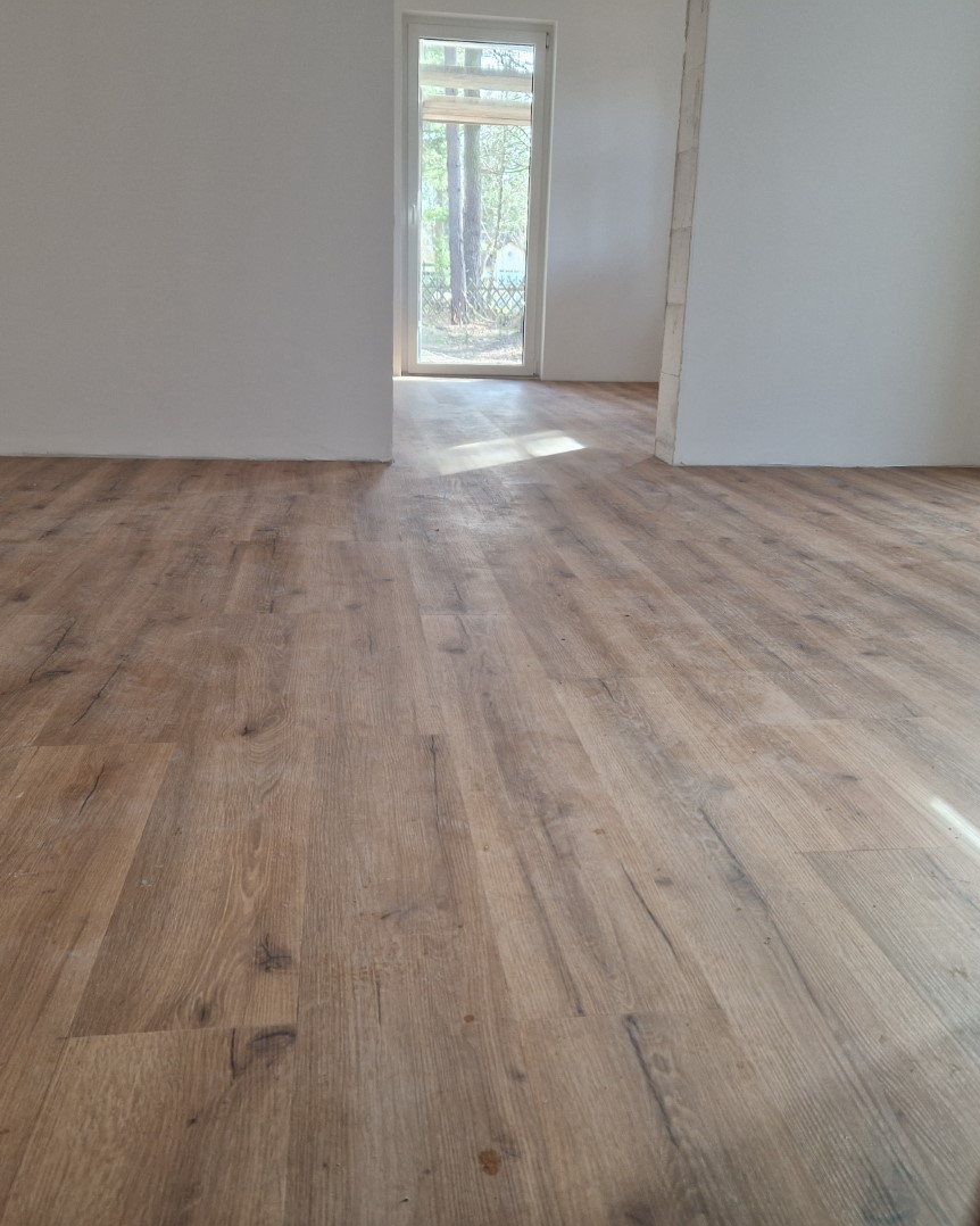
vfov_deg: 58.8
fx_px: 1088
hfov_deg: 48.5
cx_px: 509
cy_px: 613
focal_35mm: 30
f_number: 1.8
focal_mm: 5.4
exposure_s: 1/100
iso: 160
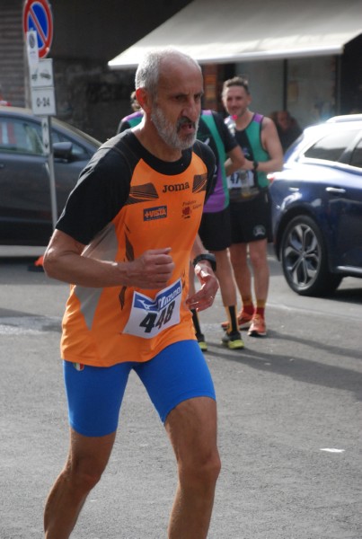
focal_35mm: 135
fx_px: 2026
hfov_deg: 10.2
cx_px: 181
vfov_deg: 15.2
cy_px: 270
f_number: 5.6
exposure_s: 1/1000
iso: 1000
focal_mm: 90
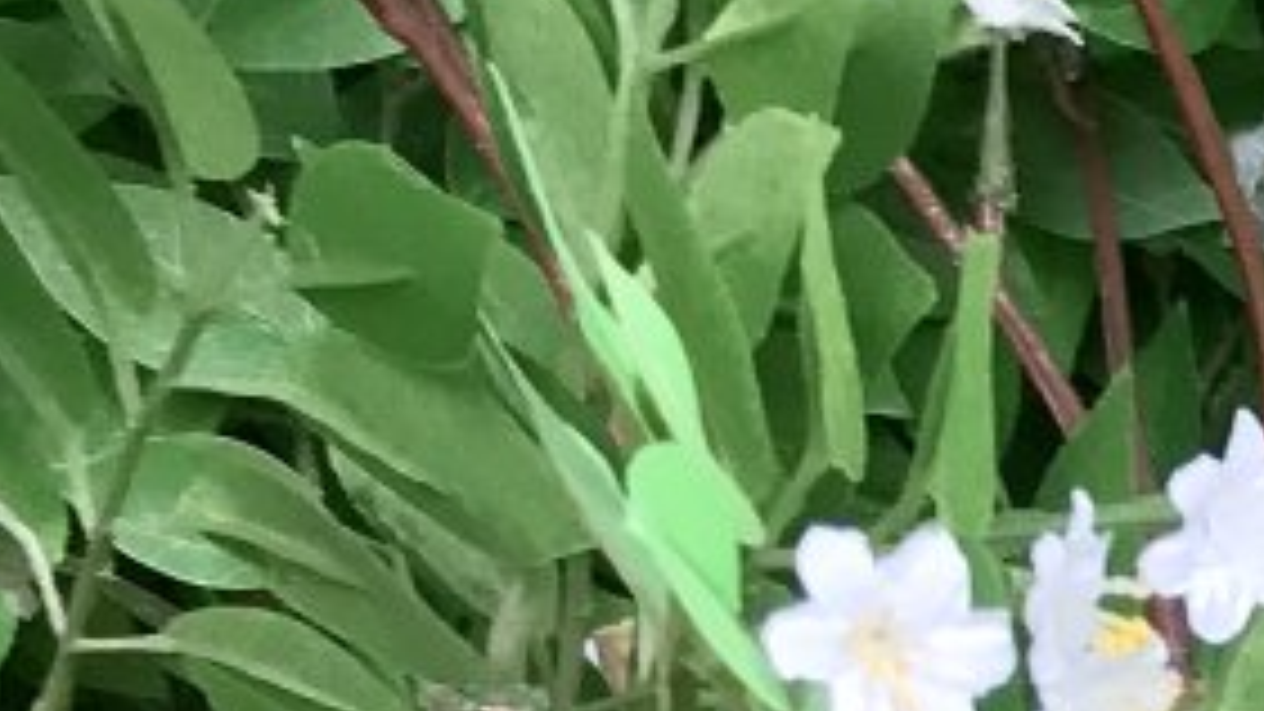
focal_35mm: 174
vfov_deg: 6.9
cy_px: 914
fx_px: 5831
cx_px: 3450
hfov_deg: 10.1
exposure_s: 1/50
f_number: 1.8
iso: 25
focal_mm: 3.99
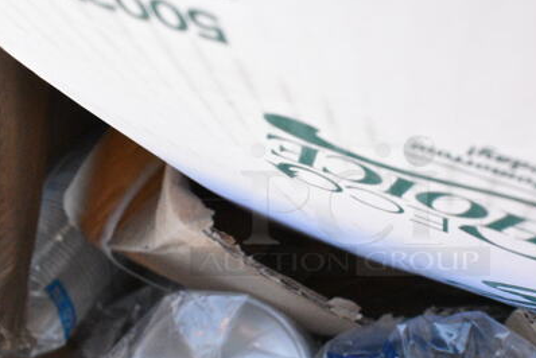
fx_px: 685
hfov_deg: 42.3
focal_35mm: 46
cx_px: 341
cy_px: 205
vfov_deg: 29.3
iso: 6400
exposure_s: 1/640
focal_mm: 20
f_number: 10
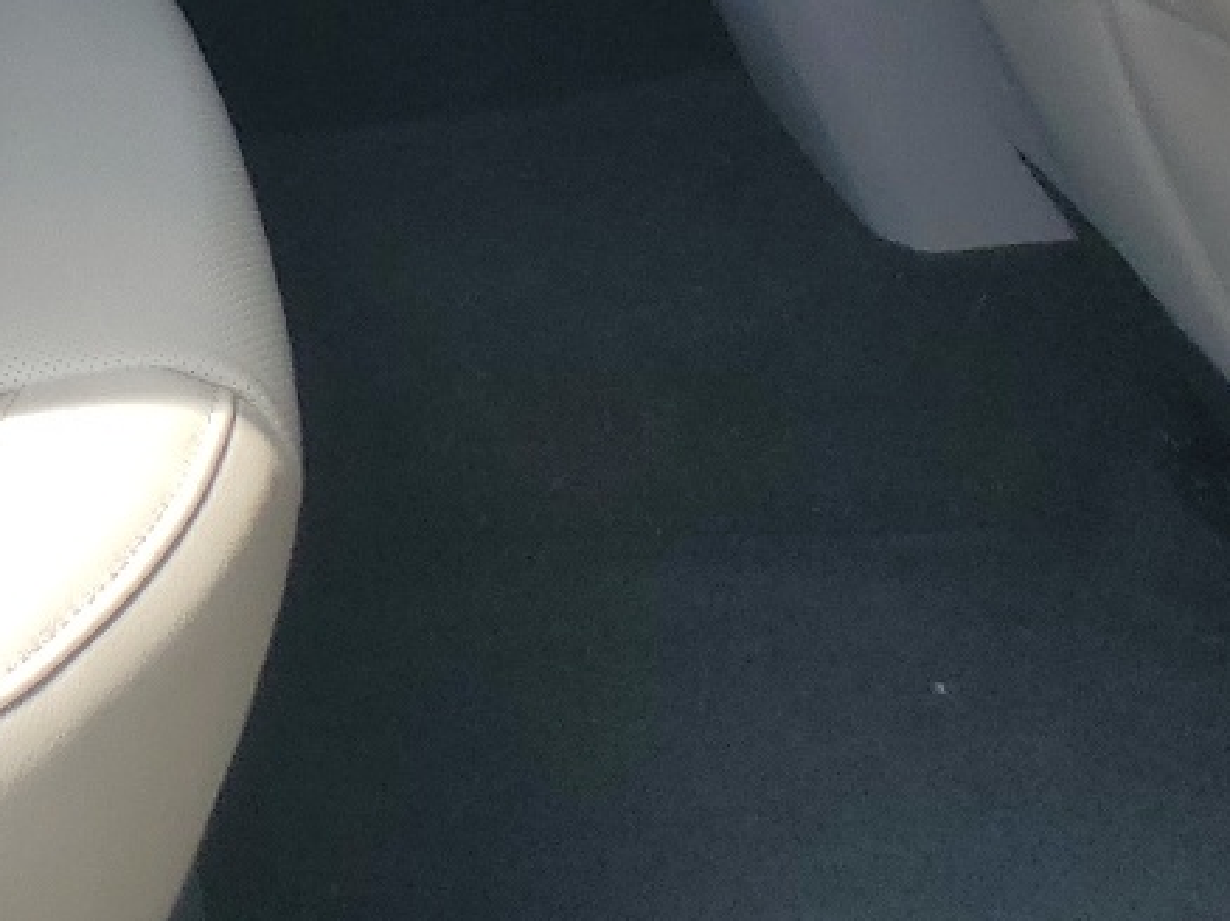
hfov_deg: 18.2
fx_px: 3374
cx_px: -663
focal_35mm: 95
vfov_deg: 14.1
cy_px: -654
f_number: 1.5
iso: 50
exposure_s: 1/769
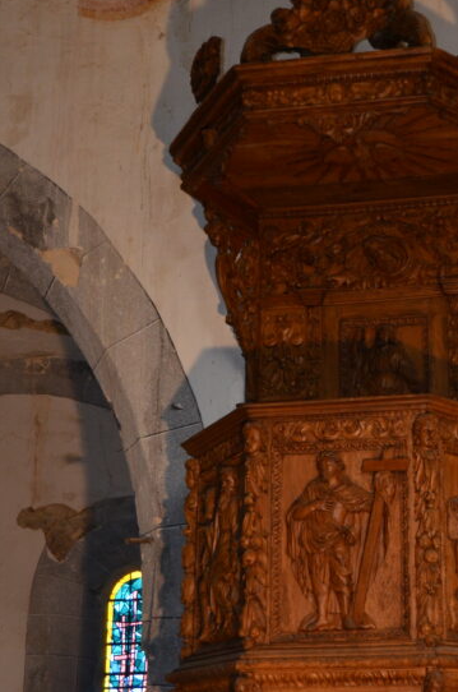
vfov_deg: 29.6
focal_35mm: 68
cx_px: 389
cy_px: 410
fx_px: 1303
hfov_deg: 19.6
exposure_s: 1/60
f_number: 4
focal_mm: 24
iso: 500
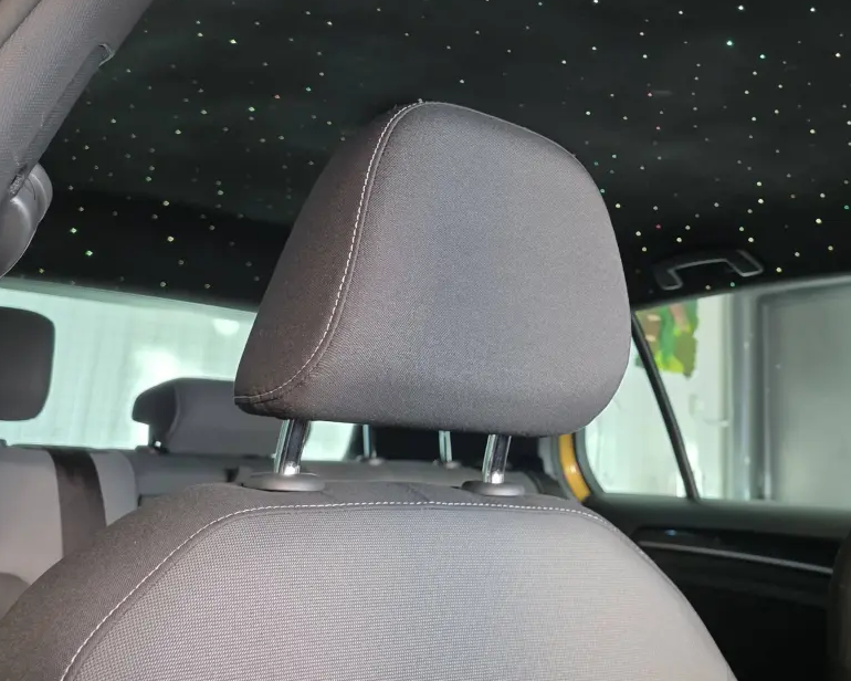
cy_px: 182
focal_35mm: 42
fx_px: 1058
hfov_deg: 41.9
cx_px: 682
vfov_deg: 35.0
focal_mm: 6.25
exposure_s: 1/100
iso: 800
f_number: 1.7
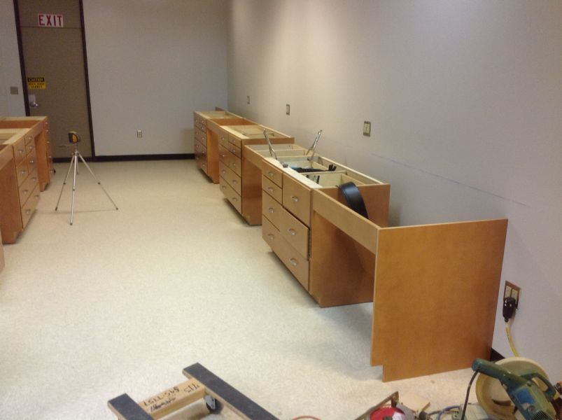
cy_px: 210
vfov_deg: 40.6
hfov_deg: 52.7
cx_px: 281
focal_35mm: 35
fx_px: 567
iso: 125
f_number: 2.4
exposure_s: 1/15
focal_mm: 4.28
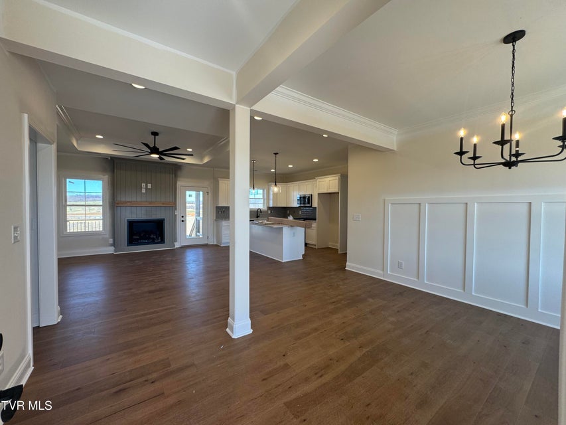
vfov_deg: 85.7
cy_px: 212
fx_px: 229
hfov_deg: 102.1
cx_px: 283
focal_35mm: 14
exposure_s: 1/120
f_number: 2.2
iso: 64
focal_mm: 2.22
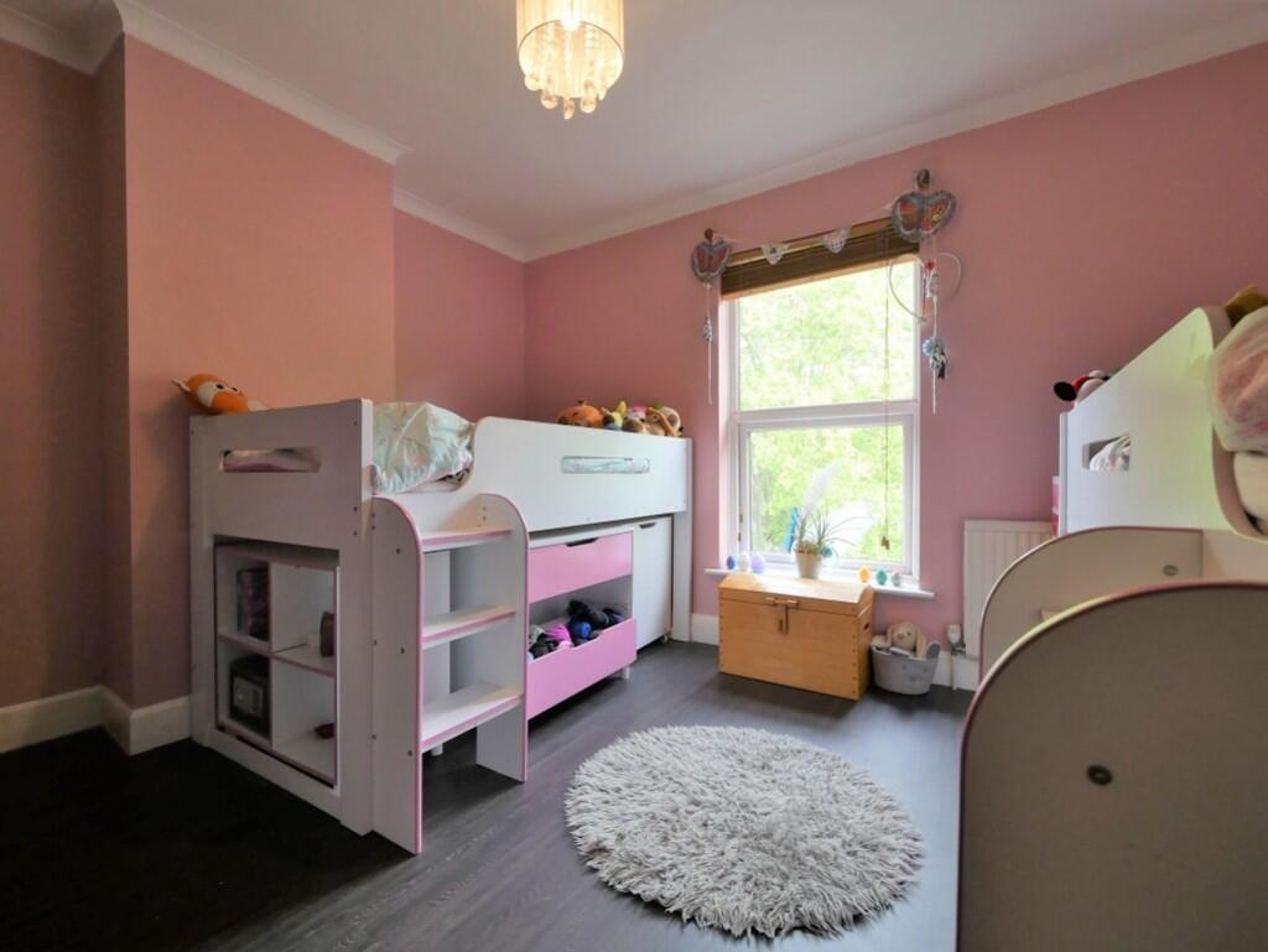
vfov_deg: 85.7
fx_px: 513
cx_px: 634
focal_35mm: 14
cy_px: 476
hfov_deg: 102.0
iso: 250
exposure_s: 1/60
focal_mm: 7
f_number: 4
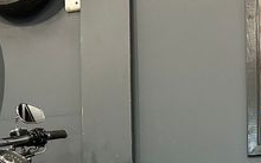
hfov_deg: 25.8
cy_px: 239
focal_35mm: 80
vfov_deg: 15.2
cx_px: 141
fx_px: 570
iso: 320
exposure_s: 1/50
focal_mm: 5.7
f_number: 1.5
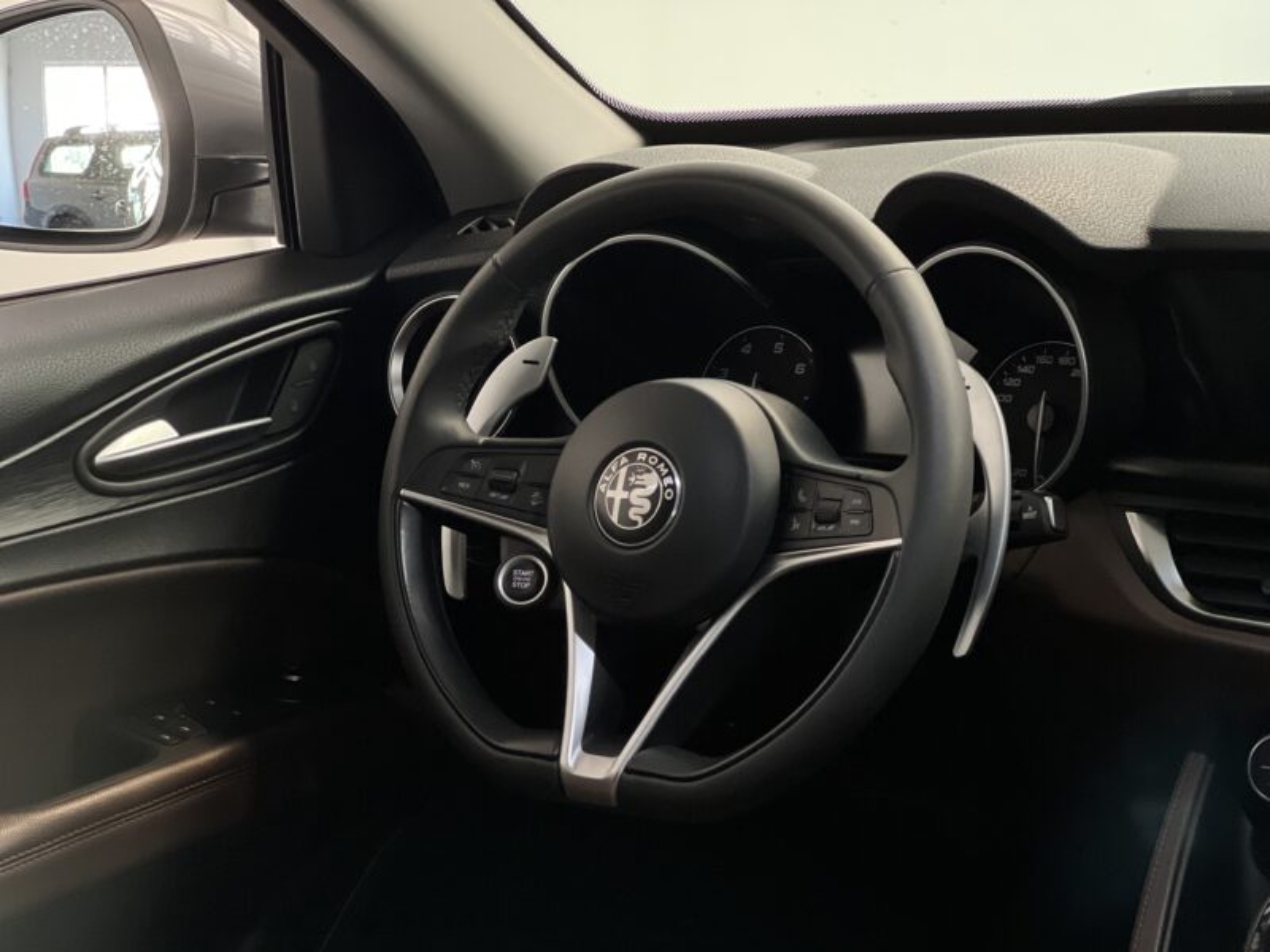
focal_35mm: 77
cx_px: 635
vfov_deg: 19.1
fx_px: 2825
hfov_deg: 25.3
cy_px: 476
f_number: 2.8
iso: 400
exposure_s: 1/33
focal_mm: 9
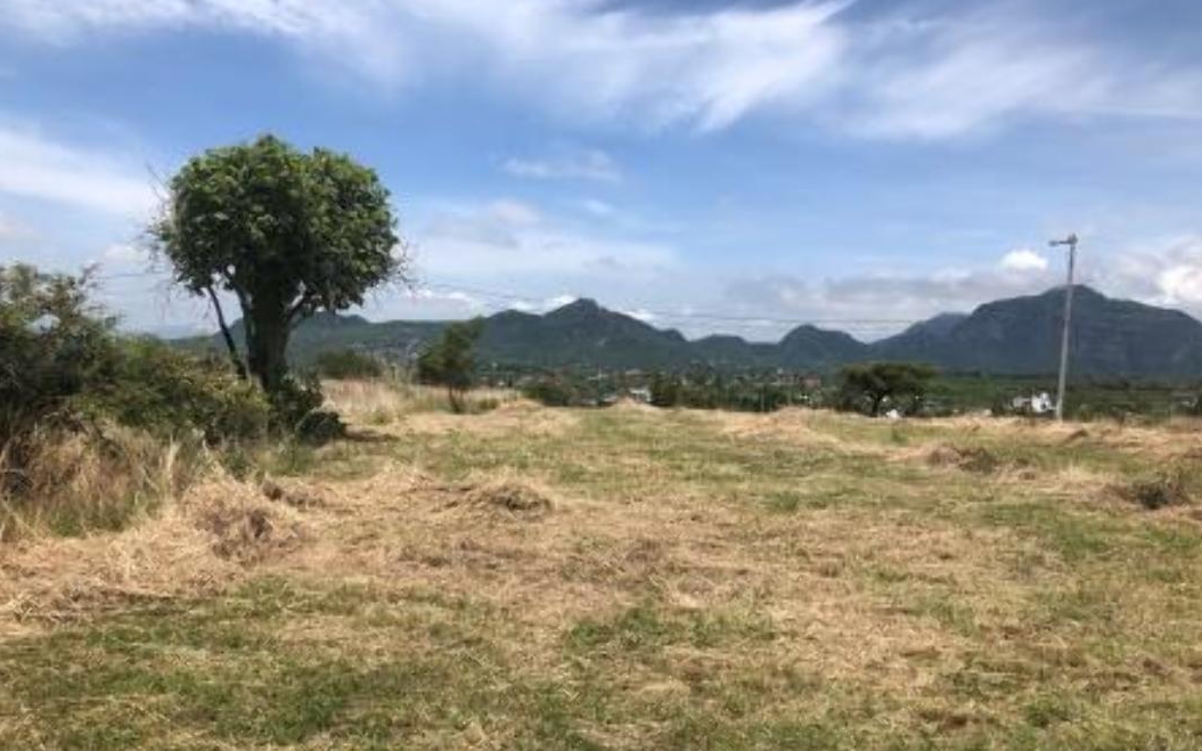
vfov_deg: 41.7
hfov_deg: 62.9
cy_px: 428
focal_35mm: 30
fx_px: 983
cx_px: 604
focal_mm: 3.99
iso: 20
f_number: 1.8
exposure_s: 1/2525
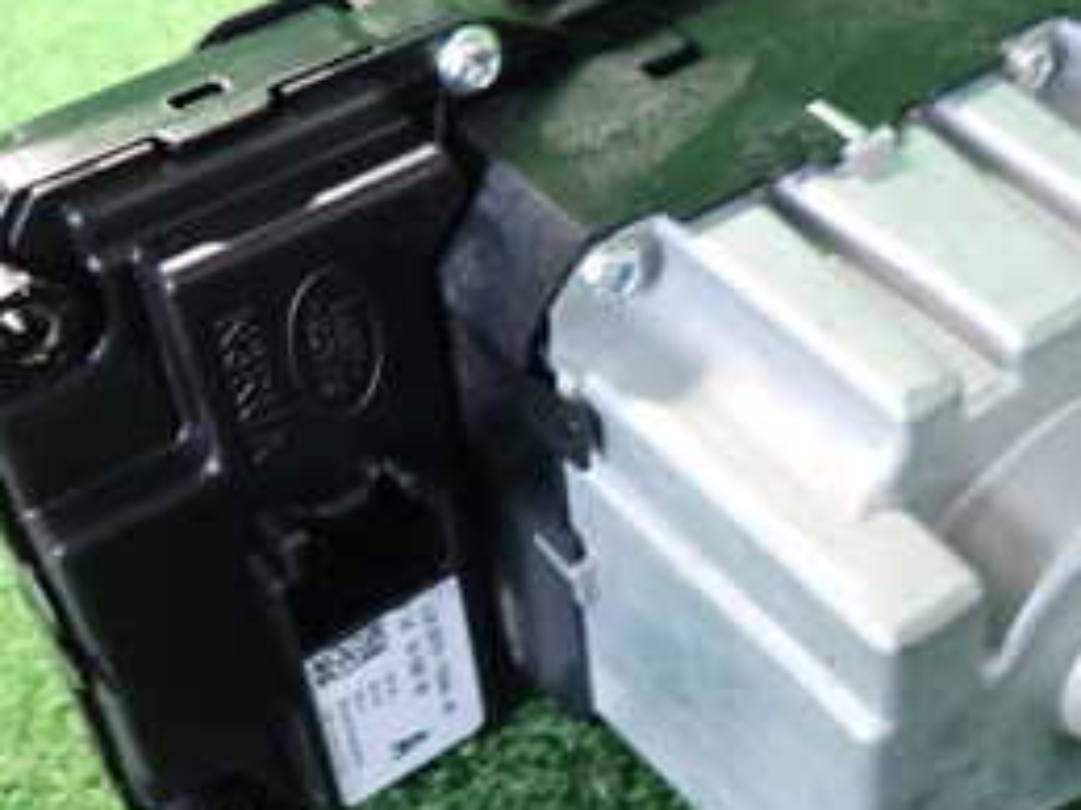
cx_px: 751
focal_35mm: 58
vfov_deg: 25.2
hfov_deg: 32.9
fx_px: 1810
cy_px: 359
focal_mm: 4.5
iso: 800
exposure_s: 1/30
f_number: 2
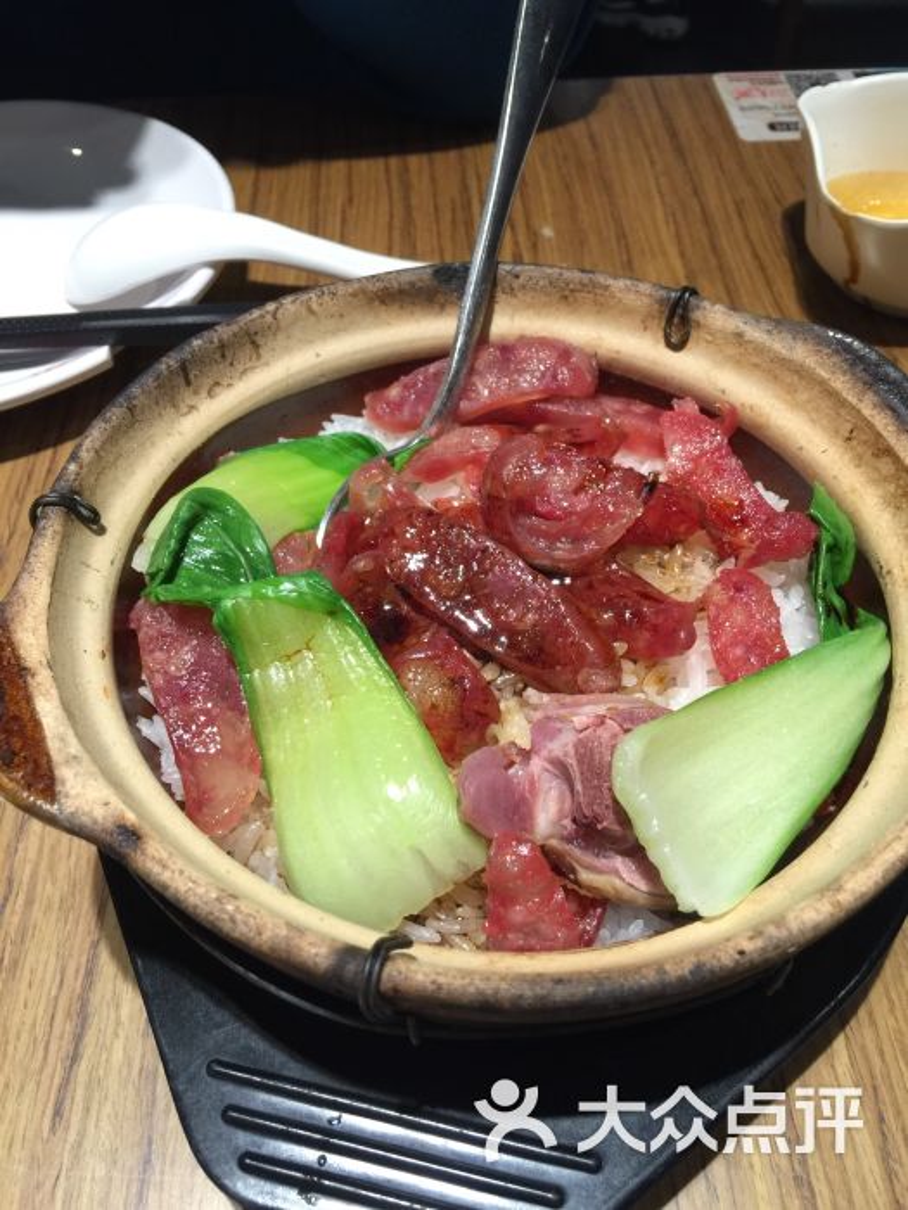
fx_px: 1014
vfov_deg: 61.7
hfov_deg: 48.2
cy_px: 605
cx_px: 454
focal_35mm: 29
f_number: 2.2
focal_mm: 4.15
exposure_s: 1/33
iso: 40
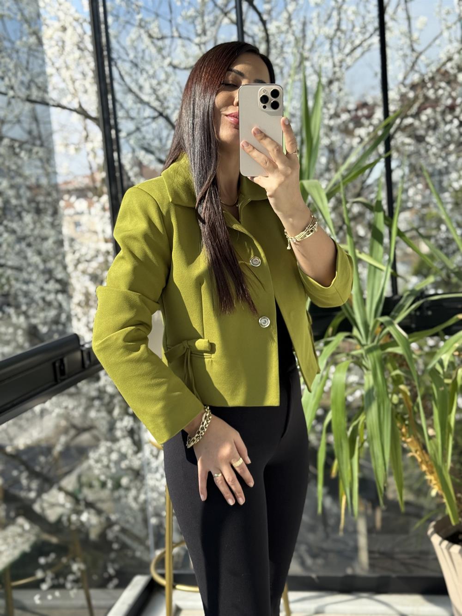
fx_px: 854
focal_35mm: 48
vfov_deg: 39.7
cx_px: 231
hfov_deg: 30.3
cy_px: 308
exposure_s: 1/1484
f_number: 1.78
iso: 80
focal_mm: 6.76
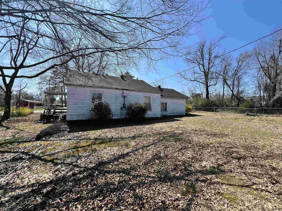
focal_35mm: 13
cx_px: 141
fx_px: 106
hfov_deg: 106.2
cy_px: 106
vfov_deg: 89.9
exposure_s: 1/1193
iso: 32
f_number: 1.8
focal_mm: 1.57
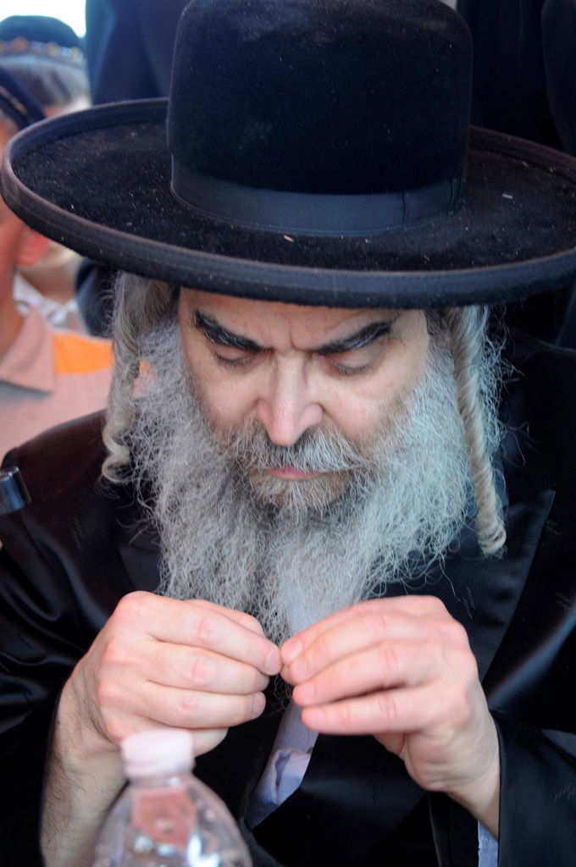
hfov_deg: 13.4
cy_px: 434
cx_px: 288
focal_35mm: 102
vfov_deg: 20.0
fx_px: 2454
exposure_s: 1/30
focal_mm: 68
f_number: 4.8
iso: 250
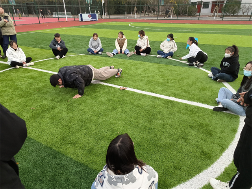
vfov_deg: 58.9
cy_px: 94
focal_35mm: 23
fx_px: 167
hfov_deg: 73.9
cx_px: 126
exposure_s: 1/100
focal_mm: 5.59
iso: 458
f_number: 1.88
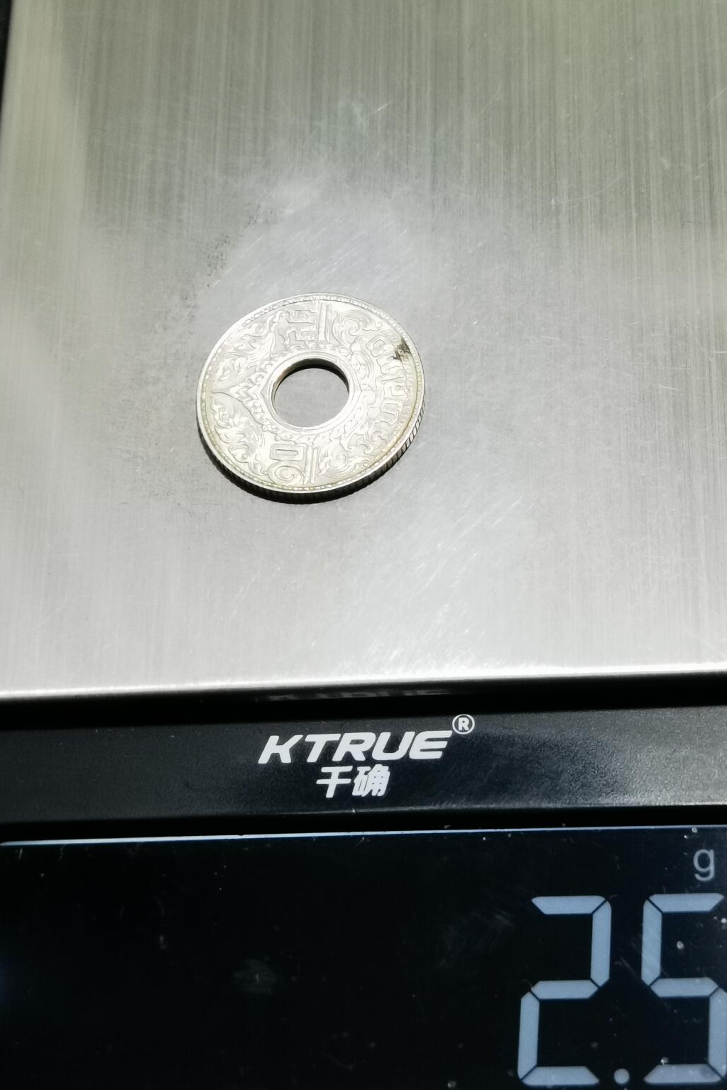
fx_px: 2363
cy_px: 459
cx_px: 376
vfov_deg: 26.0
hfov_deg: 17.5
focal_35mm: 78
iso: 125
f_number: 1.9
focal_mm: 6.67
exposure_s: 1/100
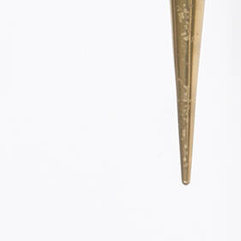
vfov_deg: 4.6
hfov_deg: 4.8
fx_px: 2875
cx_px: -32
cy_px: -460
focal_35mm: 365
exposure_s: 1/200
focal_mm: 38
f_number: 20
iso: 100
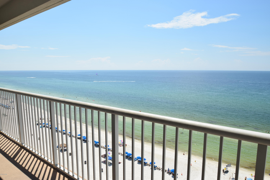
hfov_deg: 70.4
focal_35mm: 26
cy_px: 90
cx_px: 135
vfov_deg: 50.4
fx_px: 191
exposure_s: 1/500
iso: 200
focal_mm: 17
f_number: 11
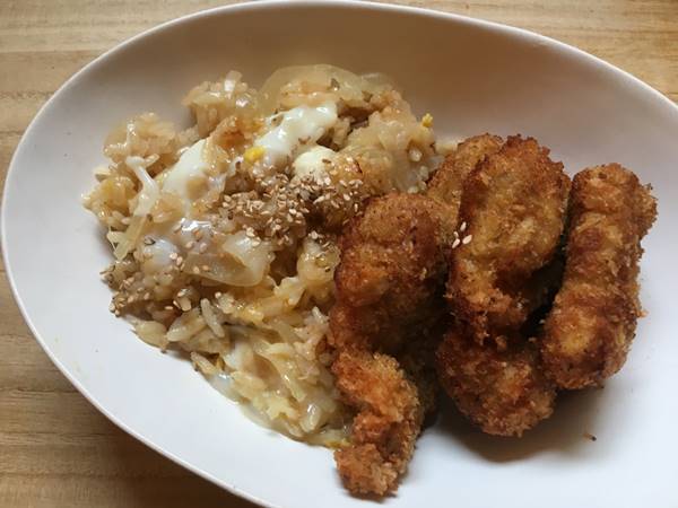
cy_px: 254
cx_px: 339
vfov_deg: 48.2
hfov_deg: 61.7
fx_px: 568
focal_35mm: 29
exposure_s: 1/33
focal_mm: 4.15
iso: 80
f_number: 2.2
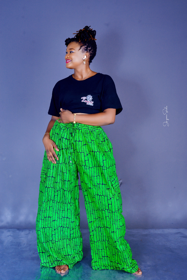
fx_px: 389
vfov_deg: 39.6
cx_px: 94
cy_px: 140
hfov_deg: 27.0
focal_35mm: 50
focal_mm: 50
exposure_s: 1/80
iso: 140
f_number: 6.3
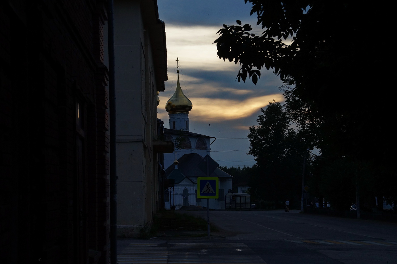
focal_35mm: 82
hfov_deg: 24.8
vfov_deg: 16.6
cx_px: 198
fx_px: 903
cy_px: 132
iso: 400
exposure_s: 1/400
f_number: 8
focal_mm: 55
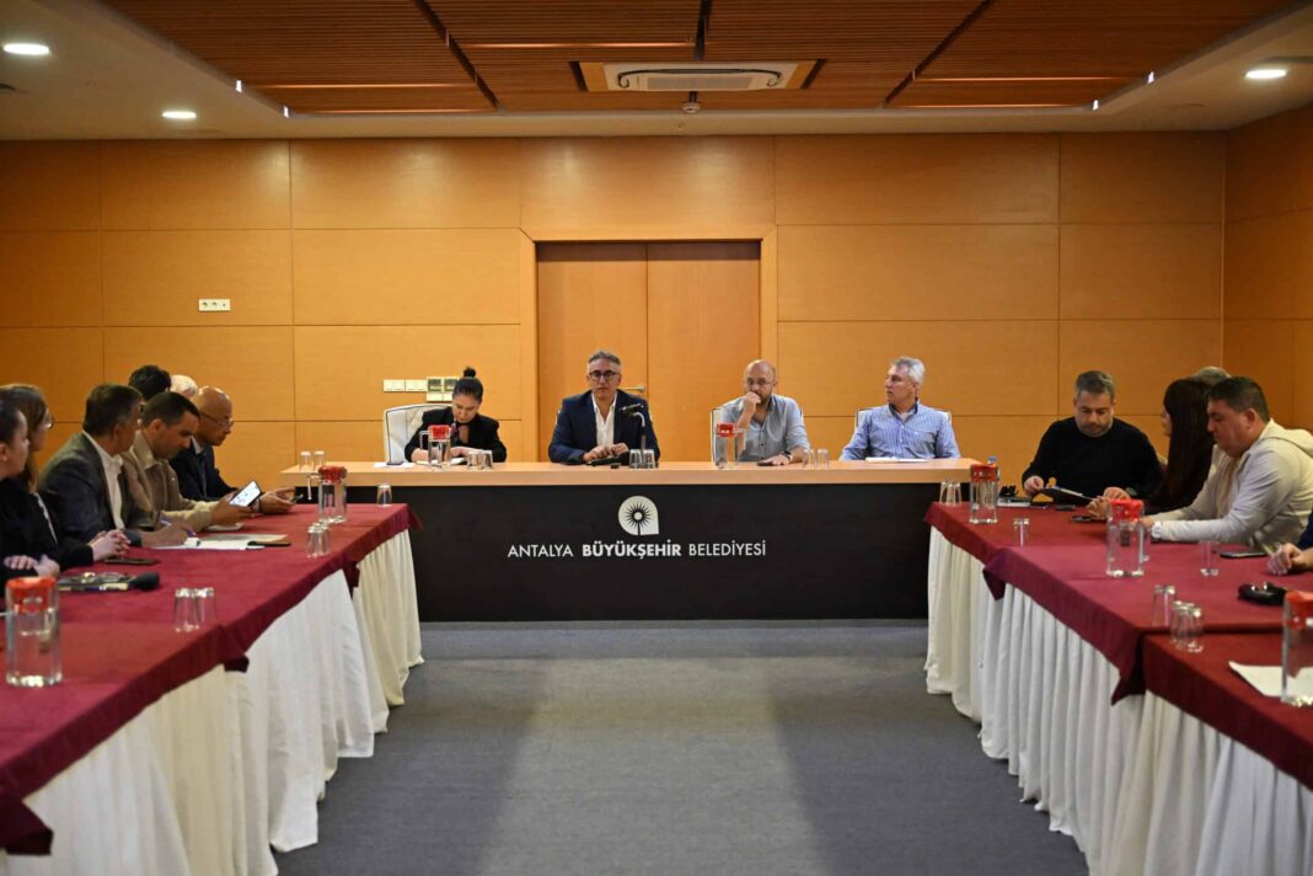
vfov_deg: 28.1
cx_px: 656
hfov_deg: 41.1
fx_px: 1751
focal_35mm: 48
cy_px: 438
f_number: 2.8
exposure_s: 1/200
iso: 4000
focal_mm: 48
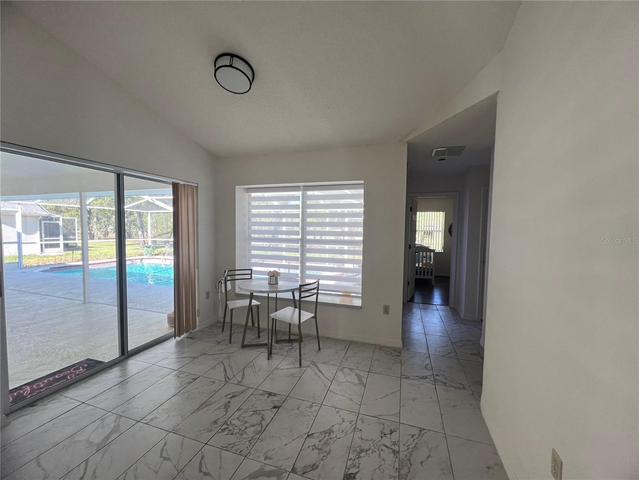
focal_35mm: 13
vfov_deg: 89.9
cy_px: 240
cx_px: 320
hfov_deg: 106.2
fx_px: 240
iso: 160
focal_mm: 1.57
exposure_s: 1/120
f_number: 1.8
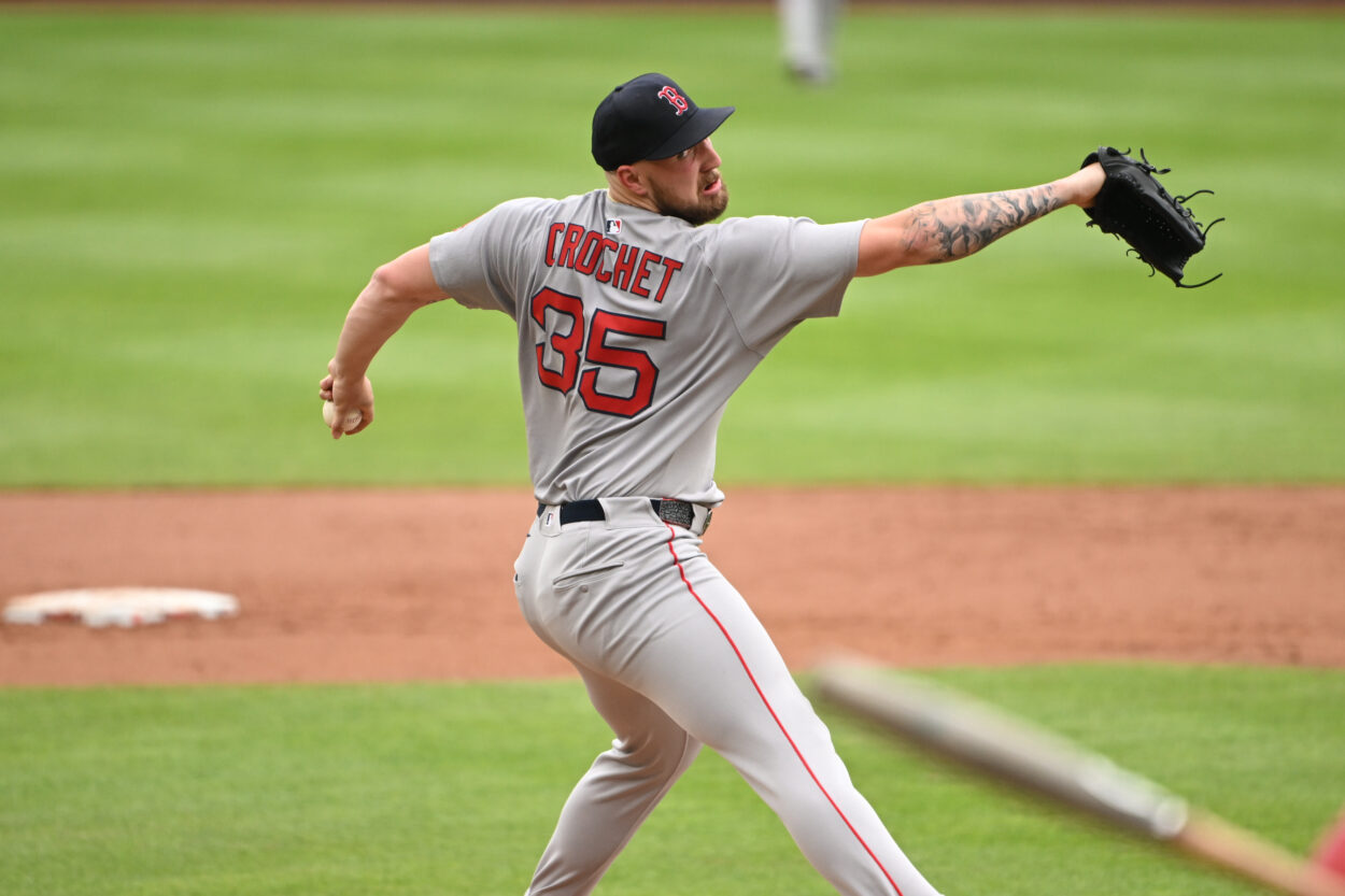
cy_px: 448
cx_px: 672
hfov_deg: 3.4
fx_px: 22412
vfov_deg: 2.3
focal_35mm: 600
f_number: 4
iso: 800
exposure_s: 1/2000
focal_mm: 400
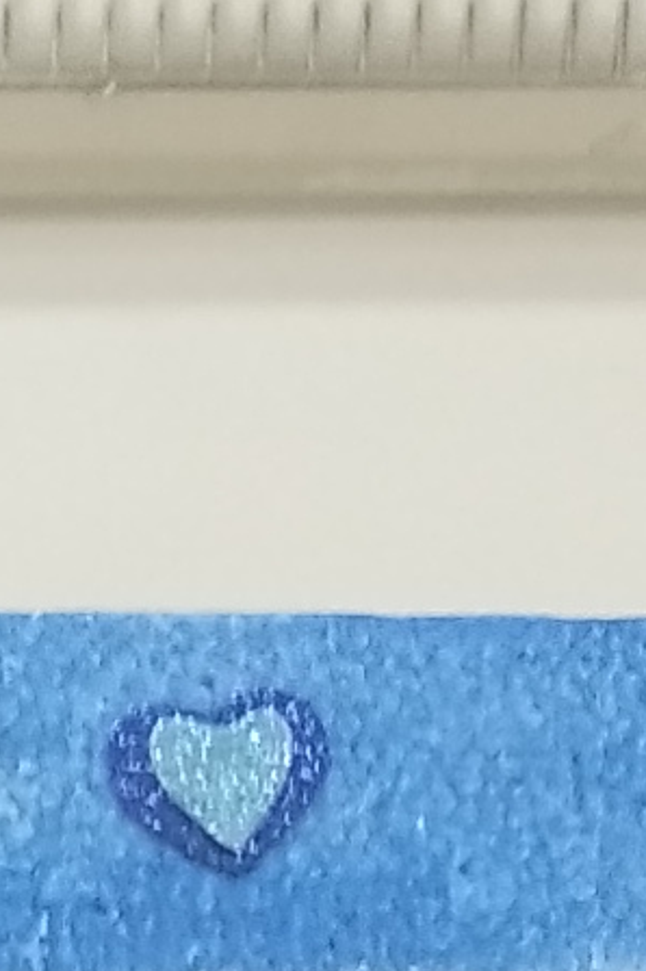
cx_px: -757
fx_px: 6011
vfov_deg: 8.0
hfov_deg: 6.0
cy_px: 2811
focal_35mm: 223
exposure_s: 1/30
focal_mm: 5.89
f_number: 1.89
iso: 440
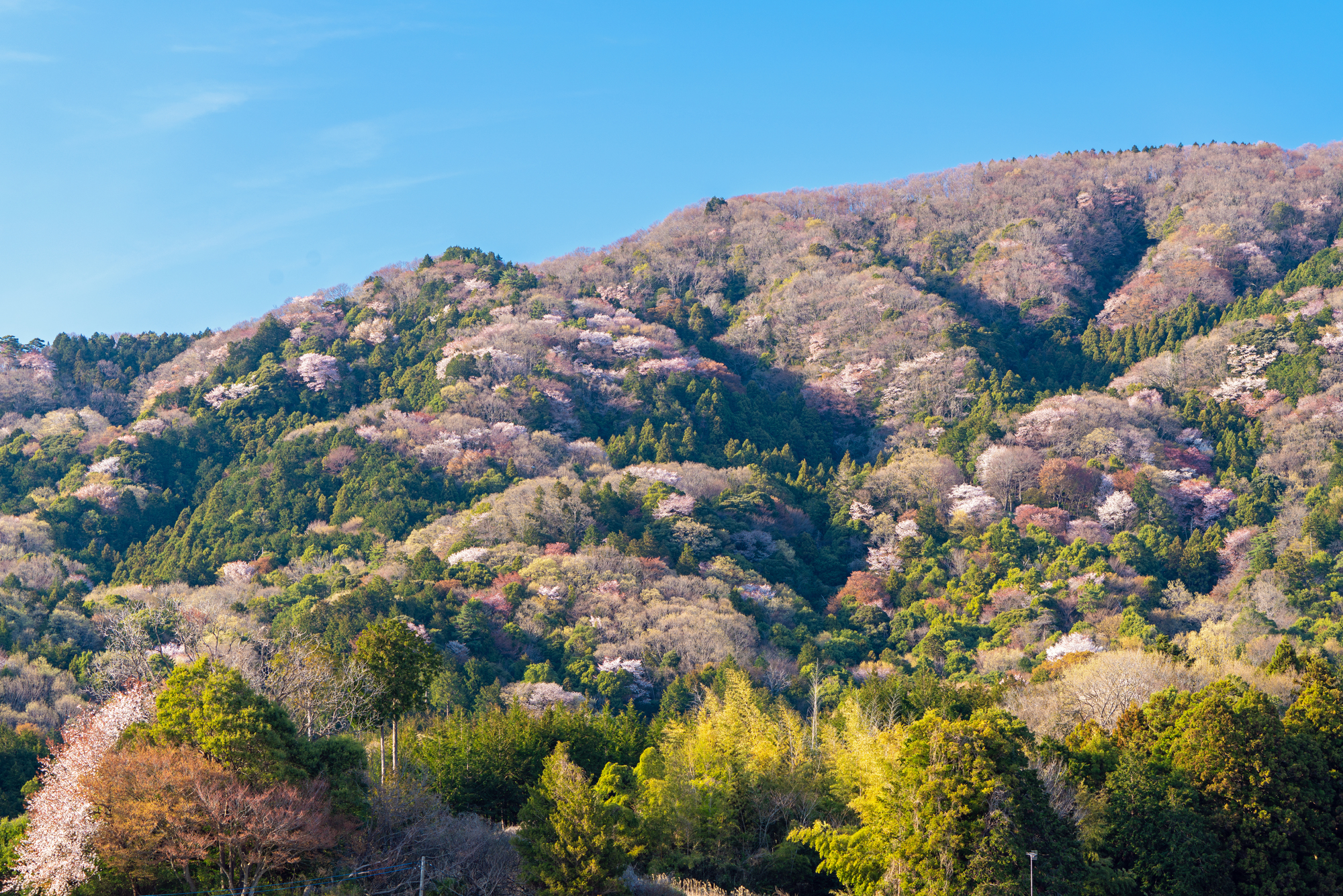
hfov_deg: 20.4
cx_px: 672
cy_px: 448
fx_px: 3731
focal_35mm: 100
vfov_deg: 13.7
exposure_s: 1/15
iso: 100
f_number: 8
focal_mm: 100
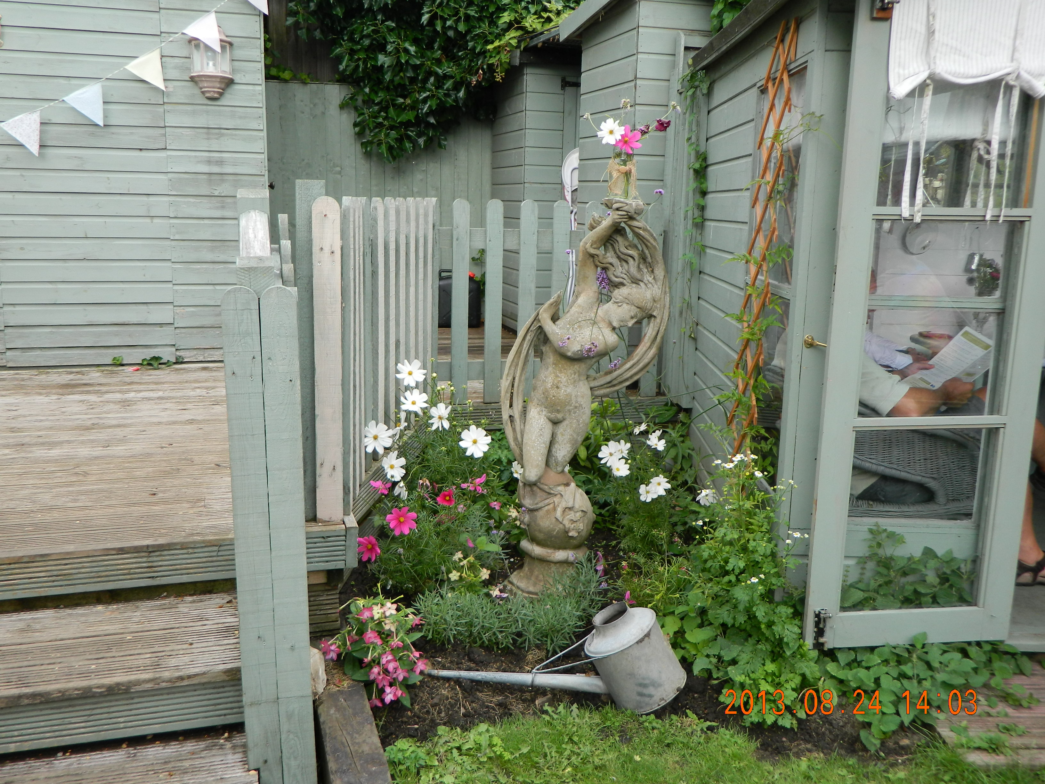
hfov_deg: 58.4
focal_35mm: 31
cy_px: 392
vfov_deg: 45.4
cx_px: 522
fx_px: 936
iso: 80
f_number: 3.2
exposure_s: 1/100
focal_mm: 5.6
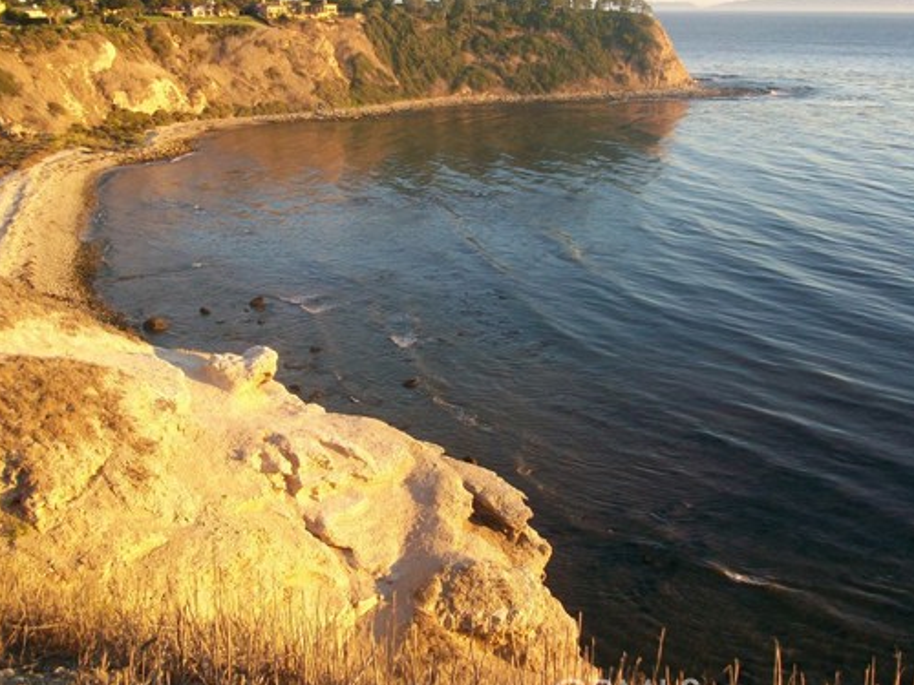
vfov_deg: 35.0
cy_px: 283
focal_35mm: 41
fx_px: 1083
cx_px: 484
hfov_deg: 45.8
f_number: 2.8
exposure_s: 1/125
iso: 64
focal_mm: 5.7
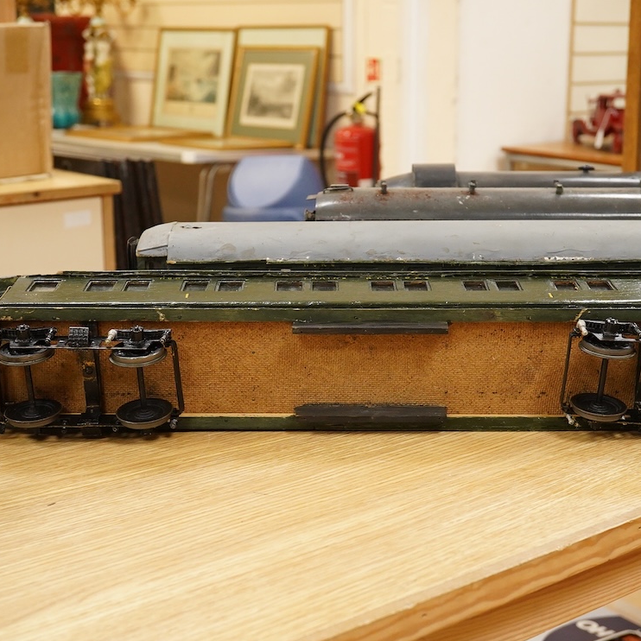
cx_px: 350
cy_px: 322
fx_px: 1215
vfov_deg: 29.6
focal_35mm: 58
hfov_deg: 29.5
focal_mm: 30
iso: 2500
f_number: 8
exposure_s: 1/160
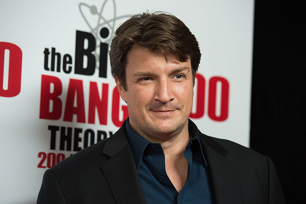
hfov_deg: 13.7
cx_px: 153
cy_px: 102
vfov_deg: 9.1
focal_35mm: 150
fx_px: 1275
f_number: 2.8
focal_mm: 150
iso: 3200
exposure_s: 1/250
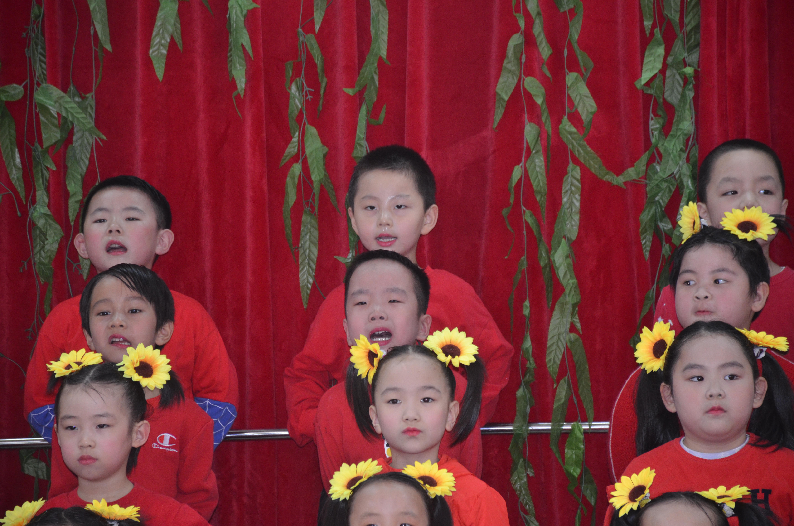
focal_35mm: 210
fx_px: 4622
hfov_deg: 9.8
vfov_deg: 6.5
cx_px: 397
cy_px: 263
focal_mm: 140
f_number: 5.6
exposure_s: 1/60
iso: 800
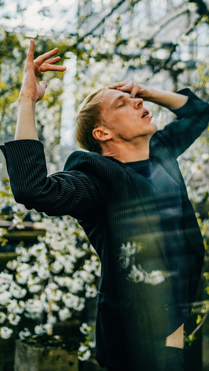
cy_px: 133
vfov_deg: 37.6
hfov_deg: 21.7
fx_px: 542
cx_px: 140
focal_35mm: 55
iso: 125
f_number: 1.8
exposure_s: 1/4000
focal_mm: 35
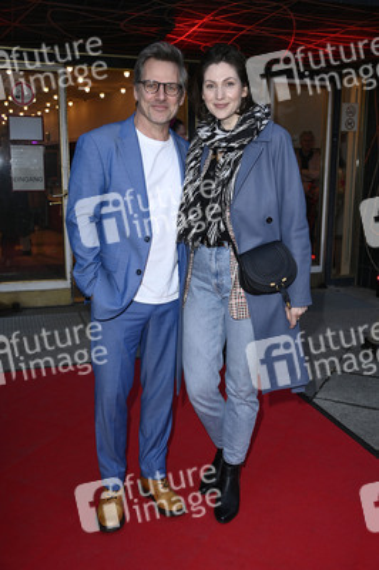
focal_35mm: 35
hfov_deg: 37.8
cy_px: 285
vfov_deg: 54.5
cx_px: 190
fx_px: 554
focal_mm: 35
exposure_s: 1/250
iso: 800
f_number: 5.6
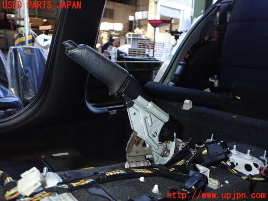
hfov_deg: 60.0
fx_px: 232
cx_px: 134
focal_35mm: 30
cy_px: 100
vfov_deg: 46.8
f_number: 6.3
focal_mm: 5.4
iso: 800
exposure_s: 1/30
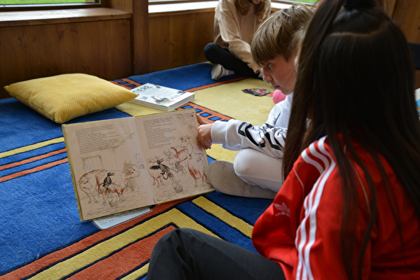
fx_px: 443
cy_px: 140
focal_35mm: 38
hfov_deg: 50.7
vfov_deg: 35.1
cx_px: 210
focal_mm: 38
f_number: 5.6
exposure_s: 1/125
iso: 250
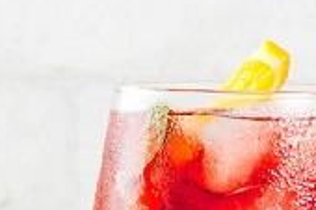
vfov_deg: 4.4
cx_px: 247
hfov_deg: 6.7
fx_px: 2710
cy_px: 225
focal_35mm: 309
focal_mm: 70
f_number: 13
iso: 100
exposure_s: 1/50
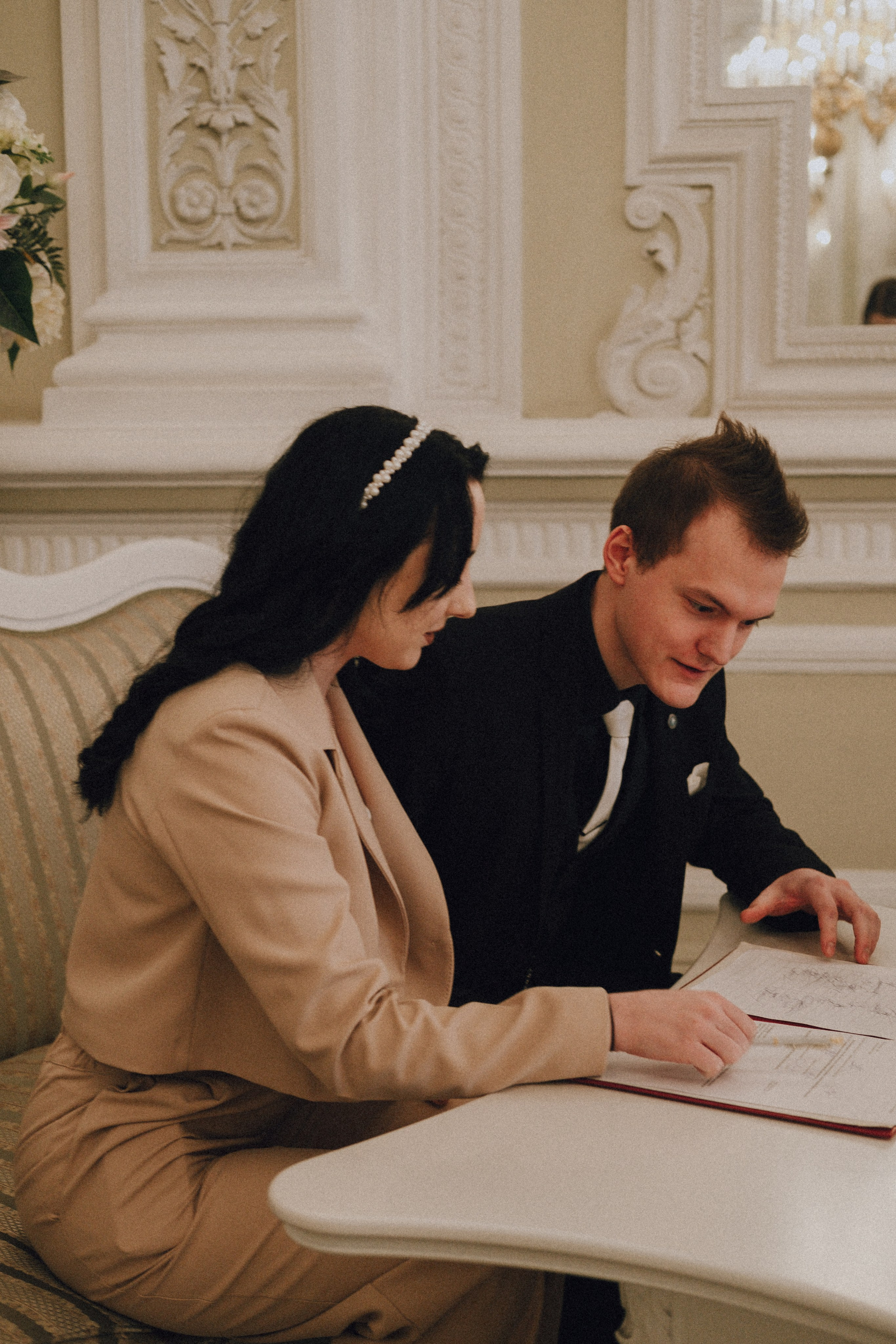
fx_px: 1979
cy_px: 672
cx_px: 448
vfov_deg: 37.5
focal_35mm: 53
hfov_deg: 25.5
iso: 1000
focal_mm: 35
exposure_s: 1/125
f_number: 2.2
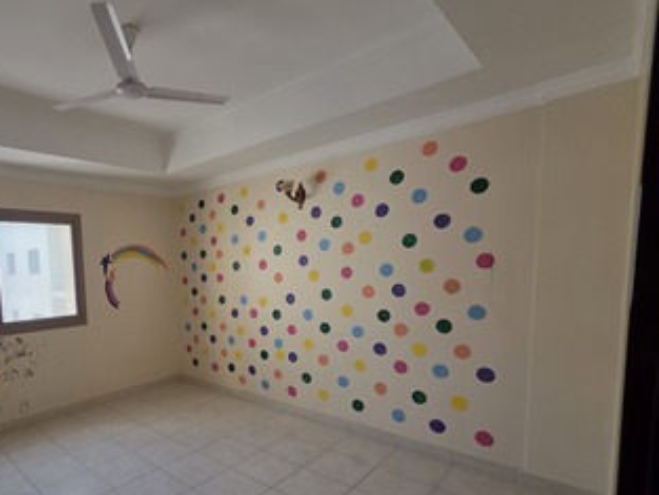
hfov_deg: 80.5
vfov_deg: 67.7
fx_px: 362
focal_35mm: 19
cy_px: 309
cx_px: 197
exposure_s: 1/120
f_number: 1.9
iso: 160
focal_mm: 2.2
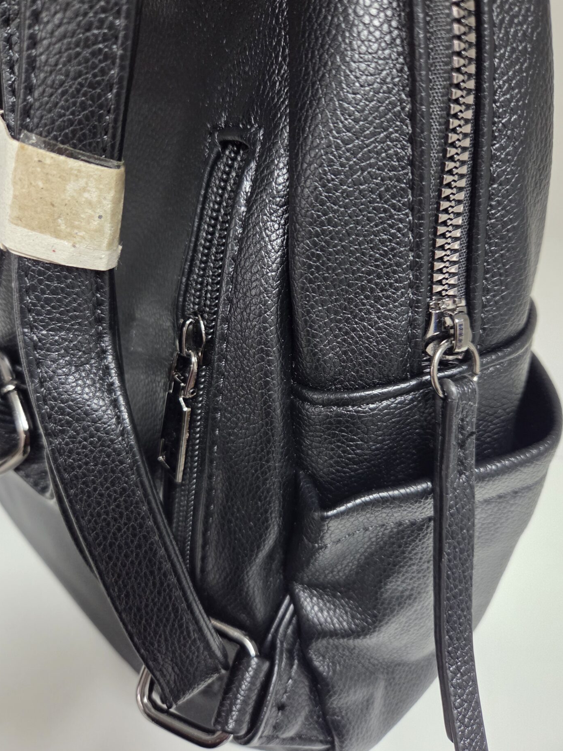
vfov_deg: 71.6
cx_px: 272
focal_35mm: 24
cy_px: 363
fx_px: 520
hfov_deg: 56.8
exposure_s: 1/100
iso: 1000
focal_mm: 5.4
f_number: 1.8
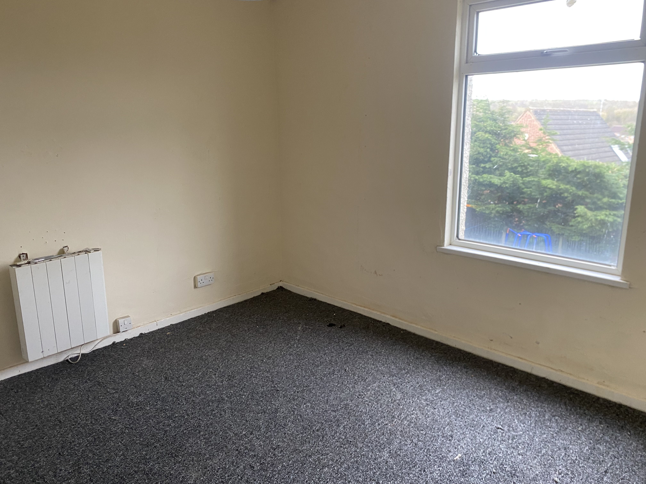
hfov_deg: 67.3
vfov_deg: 53.1
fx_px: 485
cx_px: 323
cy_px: 242
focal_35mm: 26
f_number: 1.8
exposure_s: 1/60
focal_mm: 4.25
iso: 200
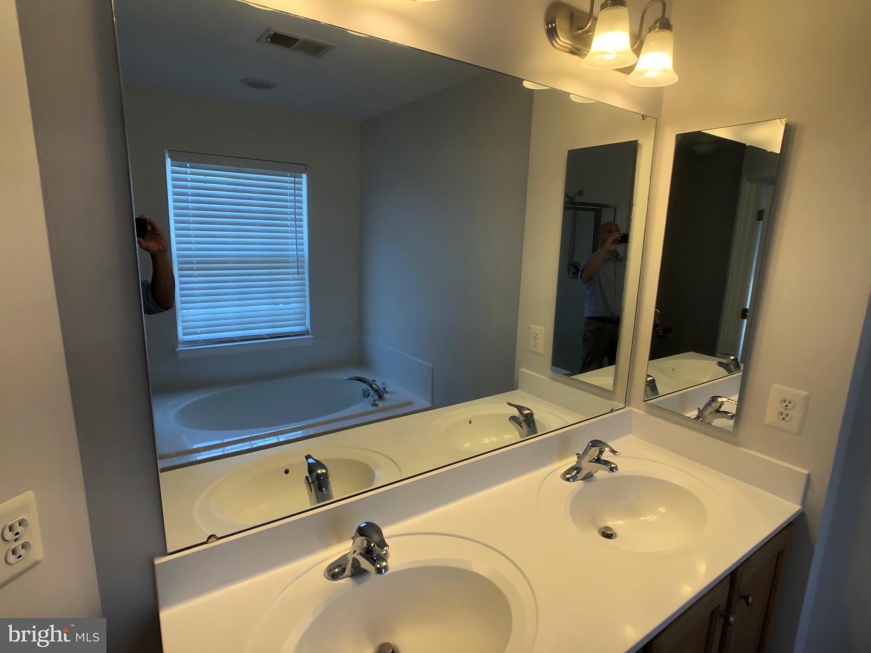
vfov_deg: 49.7
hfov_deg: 63.4
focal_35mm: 28
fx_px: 705
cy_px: 326
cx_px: 436
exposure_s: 1/120
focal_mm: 3.99
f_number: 1.8
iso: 40
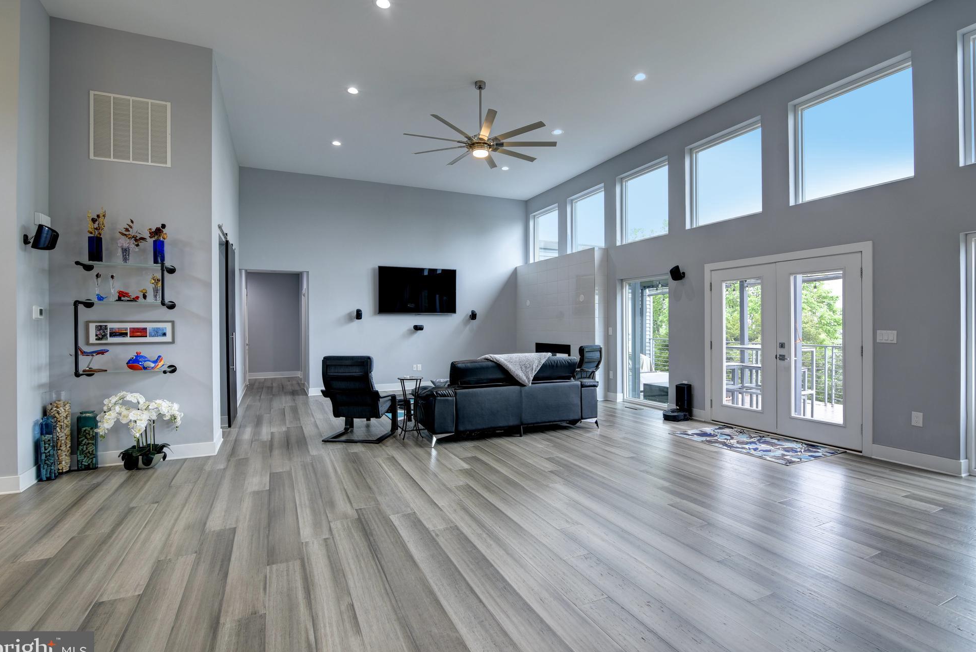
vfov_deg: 70.5
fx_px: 461
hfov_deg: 93.2
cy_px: 322
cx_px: 500
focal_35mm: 17
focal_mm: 16
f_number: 6.3
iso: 200
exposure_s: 1/6
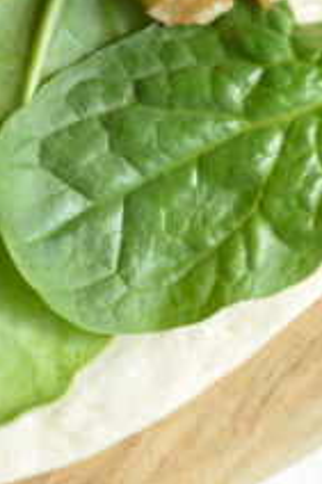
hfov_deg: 1.8
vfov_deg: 2.7
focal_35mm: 762
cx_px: -29
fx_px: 10245
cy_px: -445
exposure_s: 1/30
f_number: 8
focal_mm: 105
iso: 200
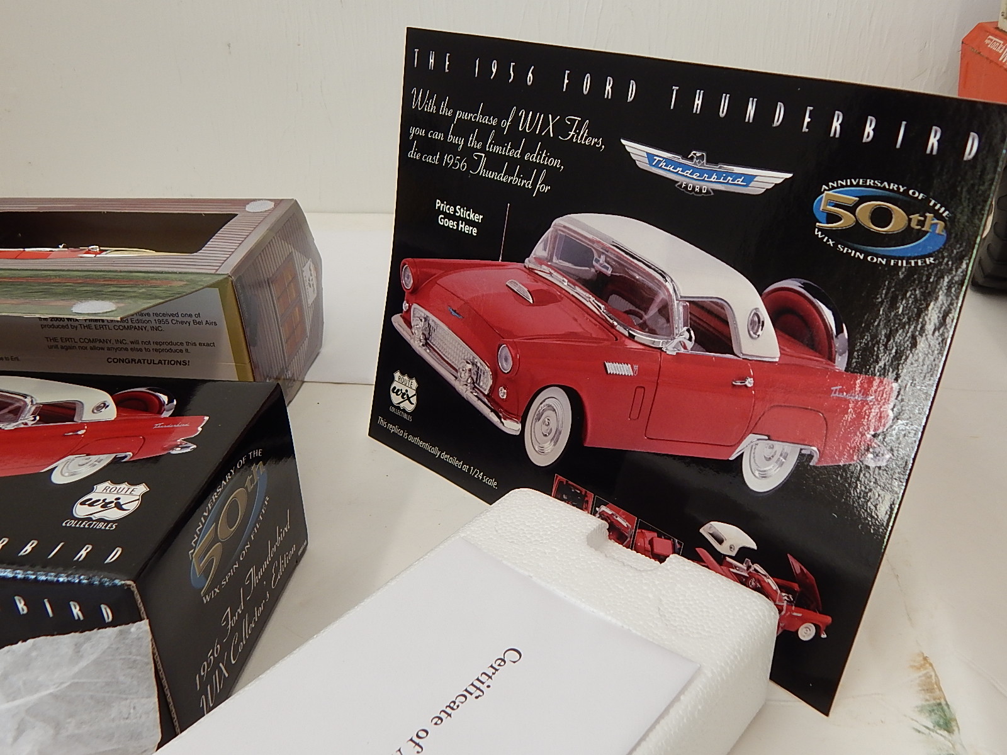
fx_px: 902
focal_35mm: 31
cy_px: 378
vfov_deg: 45.4
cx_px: 504
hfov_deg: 58.4
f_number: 3.2
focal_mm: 5.6
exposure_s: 1/30
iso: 140
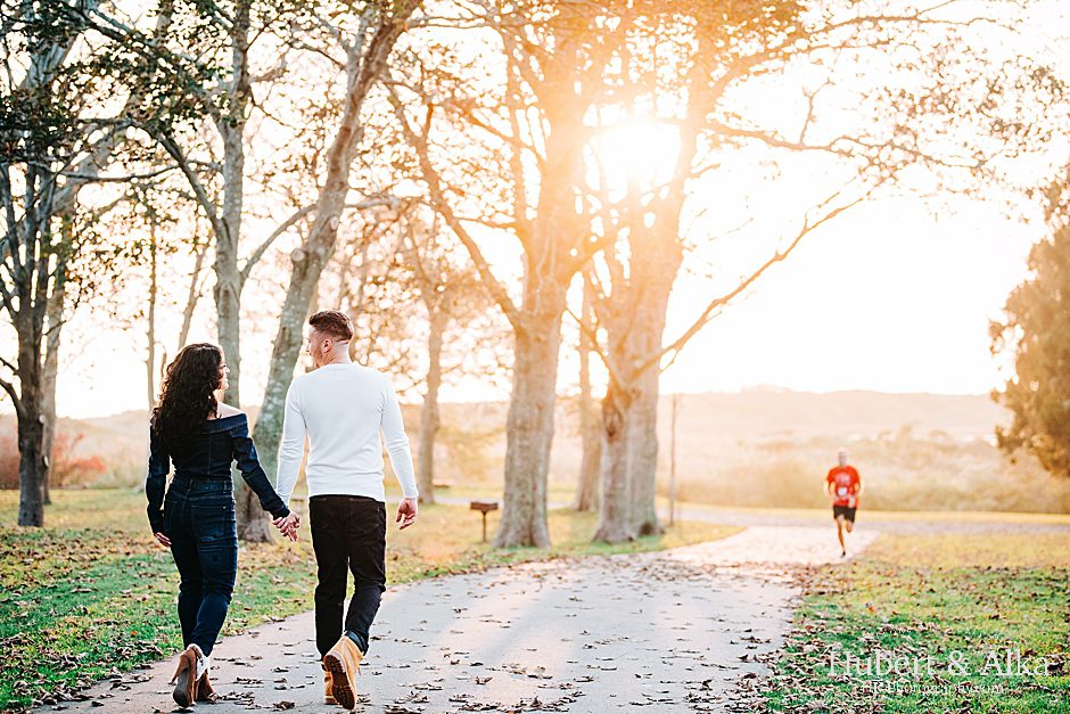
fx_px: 2735
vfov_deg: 14.9
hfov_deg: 22.1
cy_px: 357
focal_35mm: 92
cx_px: 535
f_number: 2.8
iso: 800
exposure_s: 1/640
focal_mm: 92
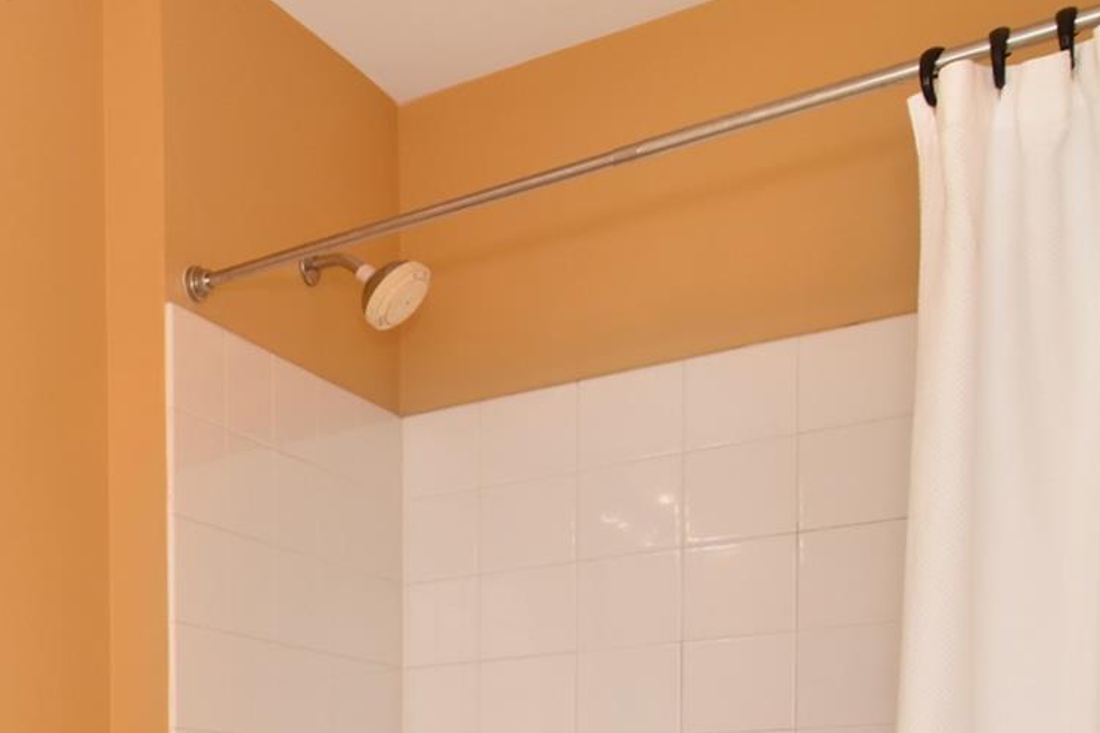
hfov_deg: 34.7
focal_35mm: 45
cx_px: -216
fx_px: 1386
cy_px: 868
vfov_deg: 26.5
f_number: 8
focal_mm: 11
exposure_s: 1/80
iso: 640
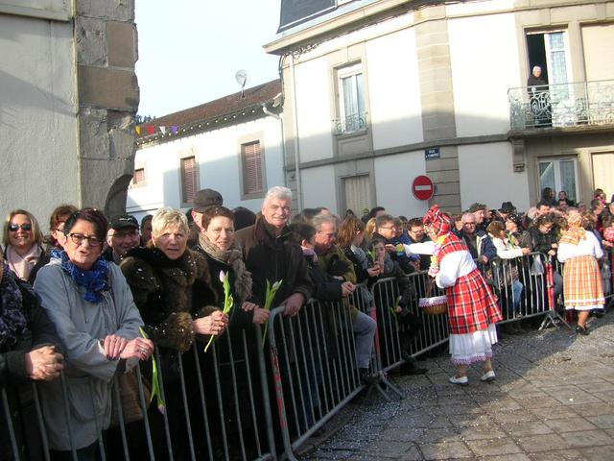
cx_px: 307
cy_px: 230
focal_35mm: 35
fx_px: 621
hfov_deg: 52.6
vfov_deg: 40.7
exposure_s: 1/465
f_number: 2.8
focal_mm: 5.8
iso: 50
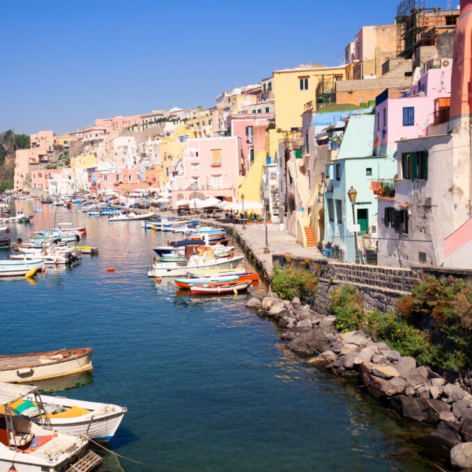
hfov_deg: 37.3
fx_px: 694
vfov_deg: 37.6
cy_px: 237
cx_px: 173
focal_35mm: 45
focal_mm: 35
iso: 100
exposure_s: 1/500
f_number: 7.1
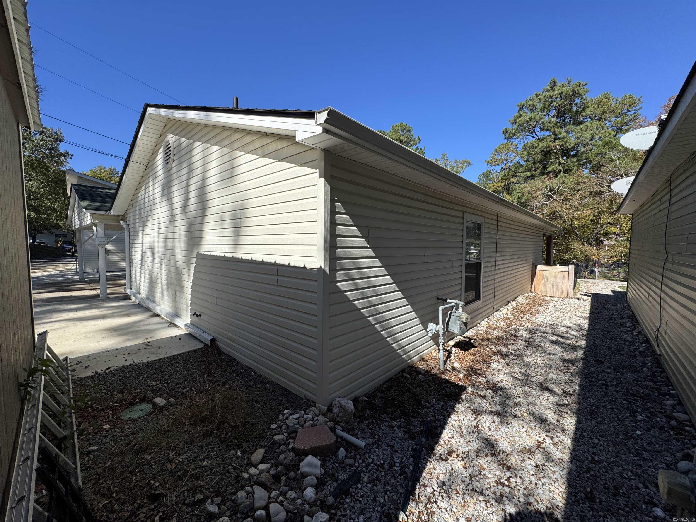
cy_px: 261
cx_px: 348
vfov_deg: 85.7
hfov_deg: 102.1
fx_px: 281
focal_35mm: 14
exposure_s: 1/1832
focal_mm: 2.22
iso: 50
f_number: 2.2
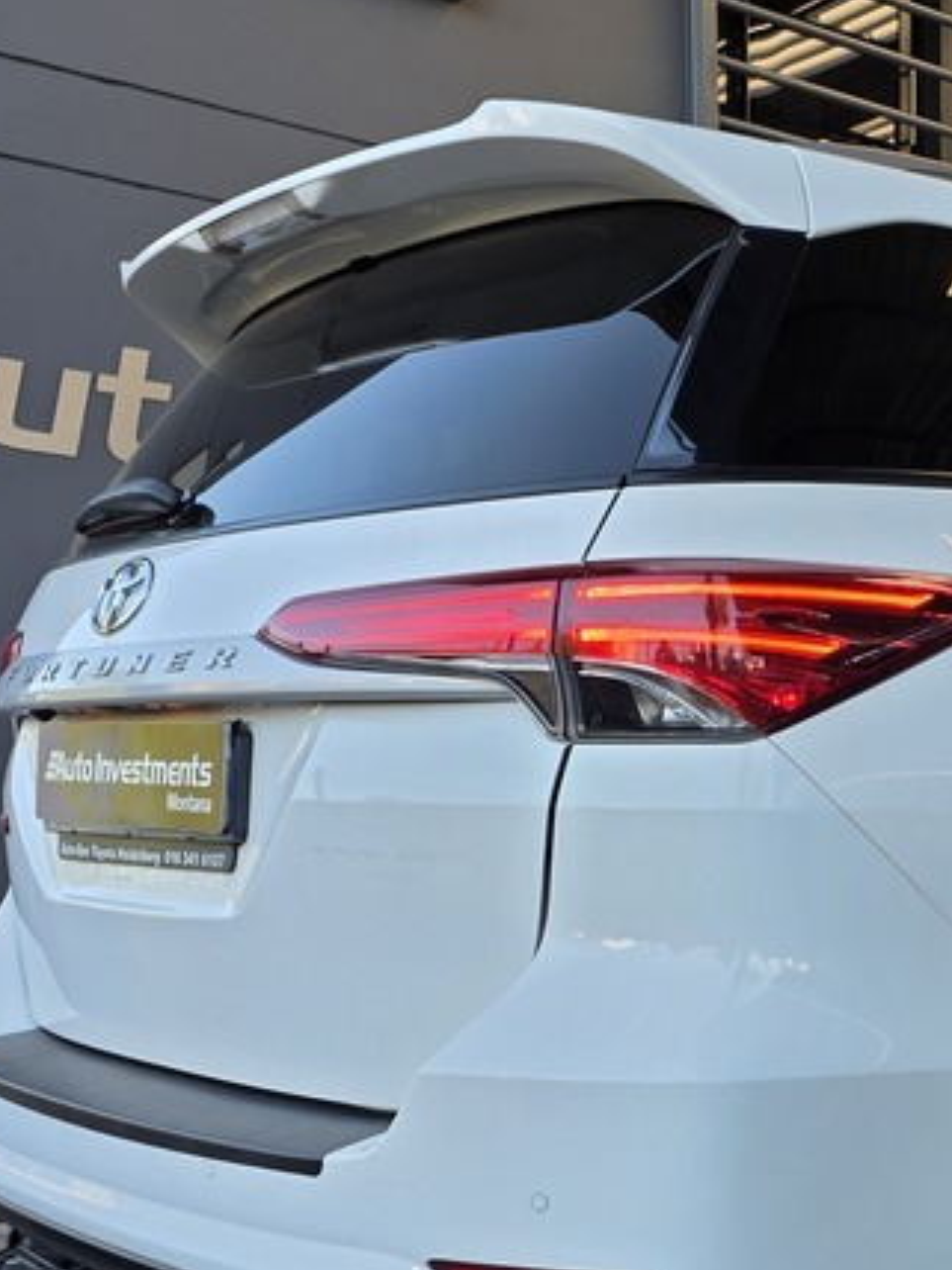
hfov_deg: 24.7
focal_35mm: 55
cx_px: 1053
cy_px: 914
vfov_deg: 34.4
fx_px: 2017
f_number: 1.7
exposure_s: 1/180
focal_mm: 6.25
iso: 32
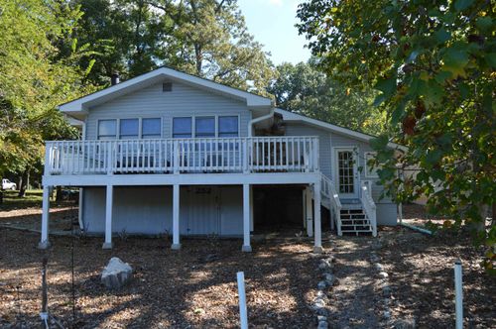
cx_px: 248
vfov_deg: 47.8
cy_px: 164
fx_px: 372
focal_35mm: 27
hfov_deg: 67.4
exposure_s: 1/125
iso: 100
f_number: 5.6
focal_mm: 18
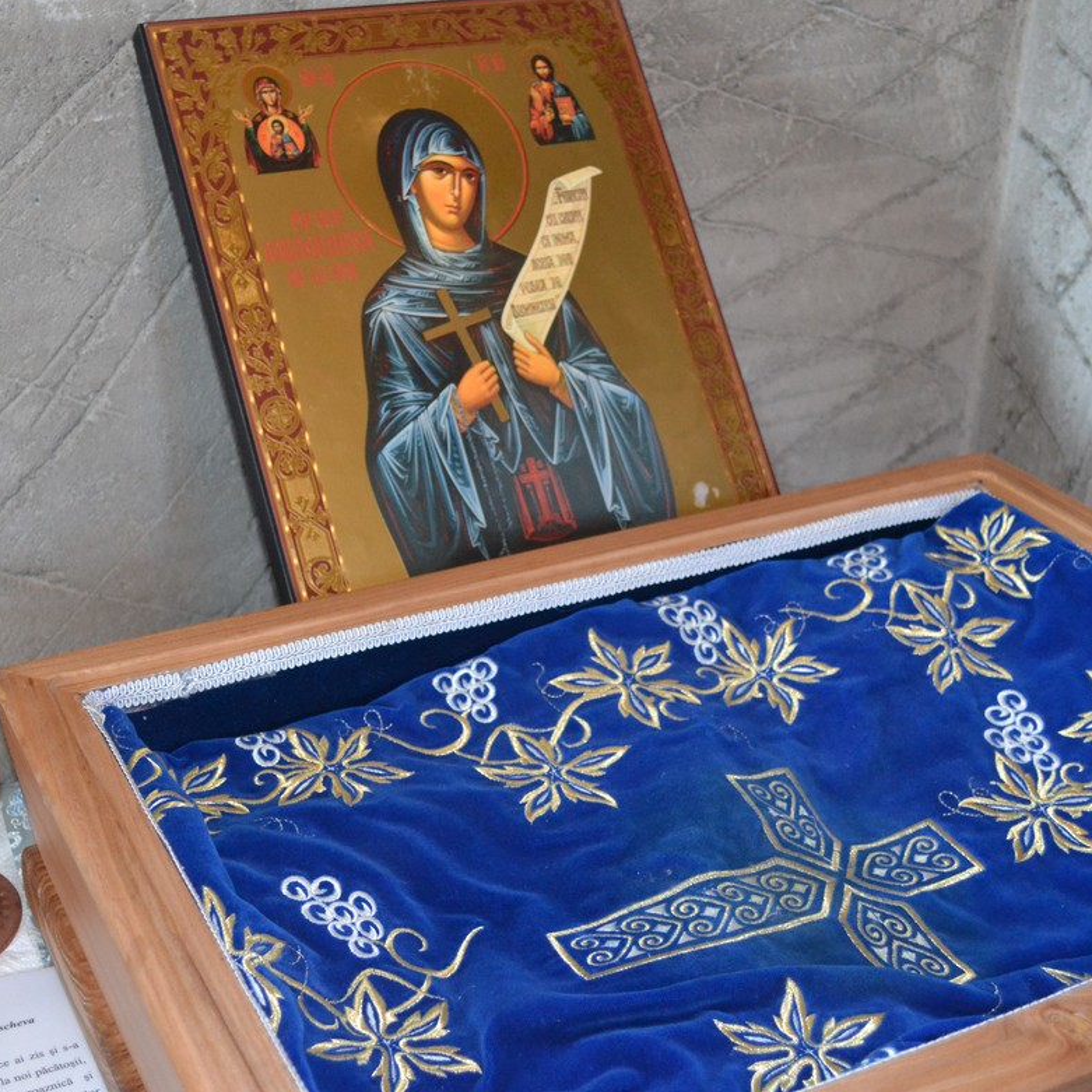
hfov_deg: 35.9
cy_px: 534
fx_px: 1677
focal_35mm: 47
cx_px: 411
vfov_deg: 36.1
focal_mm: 24
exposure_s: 1/60
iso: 2000
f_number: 4
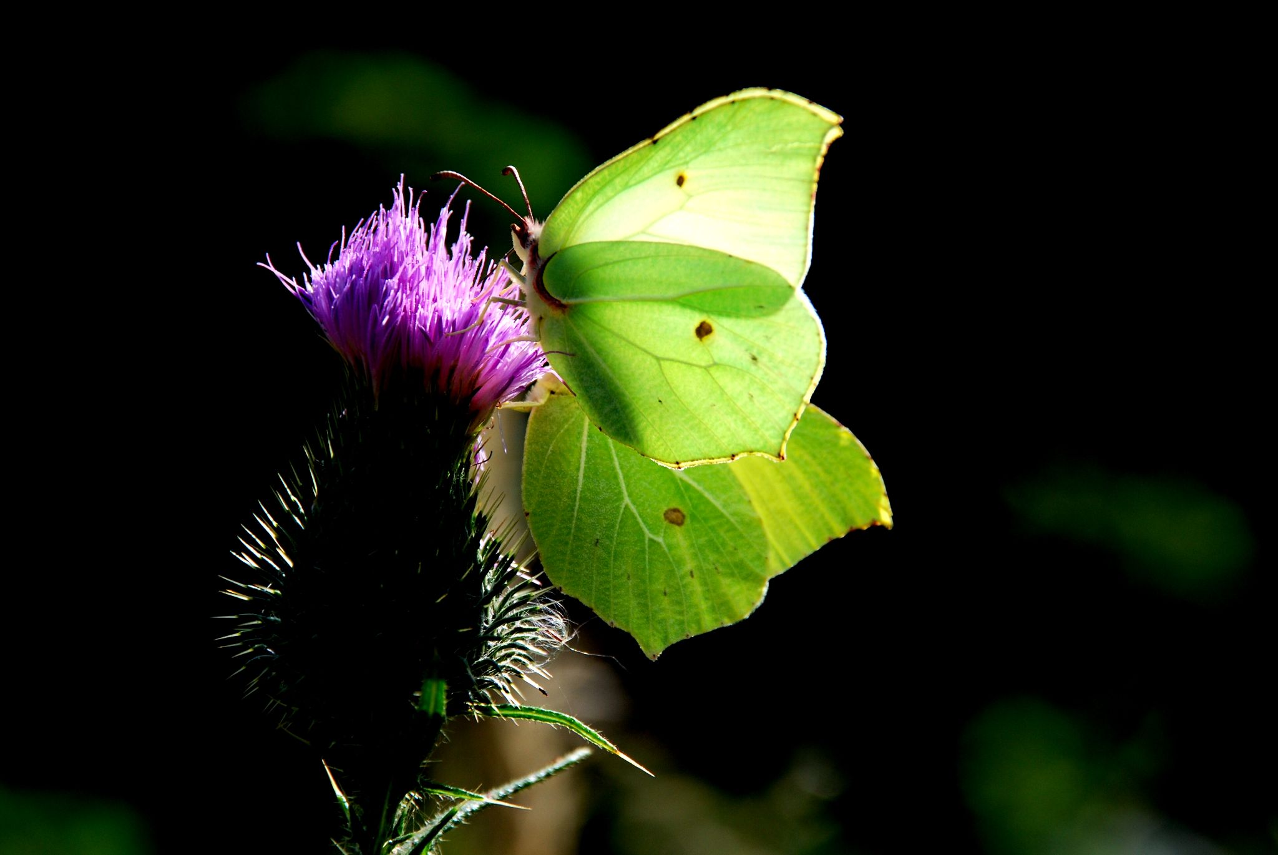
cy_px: 428
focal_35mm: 202
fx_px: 7196
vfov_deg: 6.8
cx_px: 639
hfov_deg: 10.1
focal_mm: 135
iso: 200
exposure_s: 1/320
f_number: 8
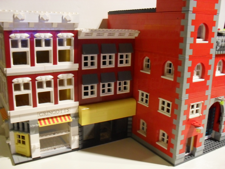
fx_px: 227
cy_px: 84
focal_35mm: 35
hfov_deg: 52.6
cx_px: 112
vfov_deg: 40.7
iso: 240
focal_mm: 6.3
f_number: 3.2
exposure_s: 1/15
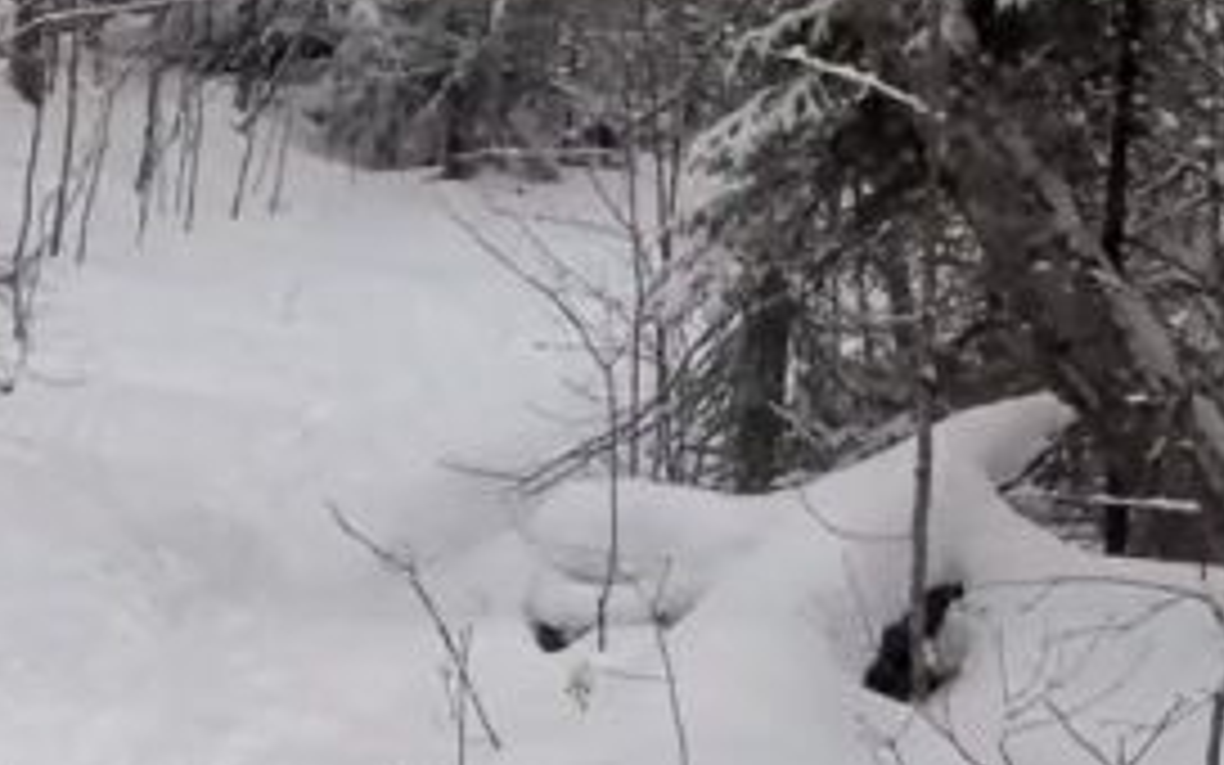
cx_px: -400
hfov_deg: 19.0
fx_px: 3369
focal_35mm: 101
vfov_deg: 12.6
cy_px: 963
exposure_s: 1/1072
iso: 728
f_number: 1.7
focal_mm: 4.53
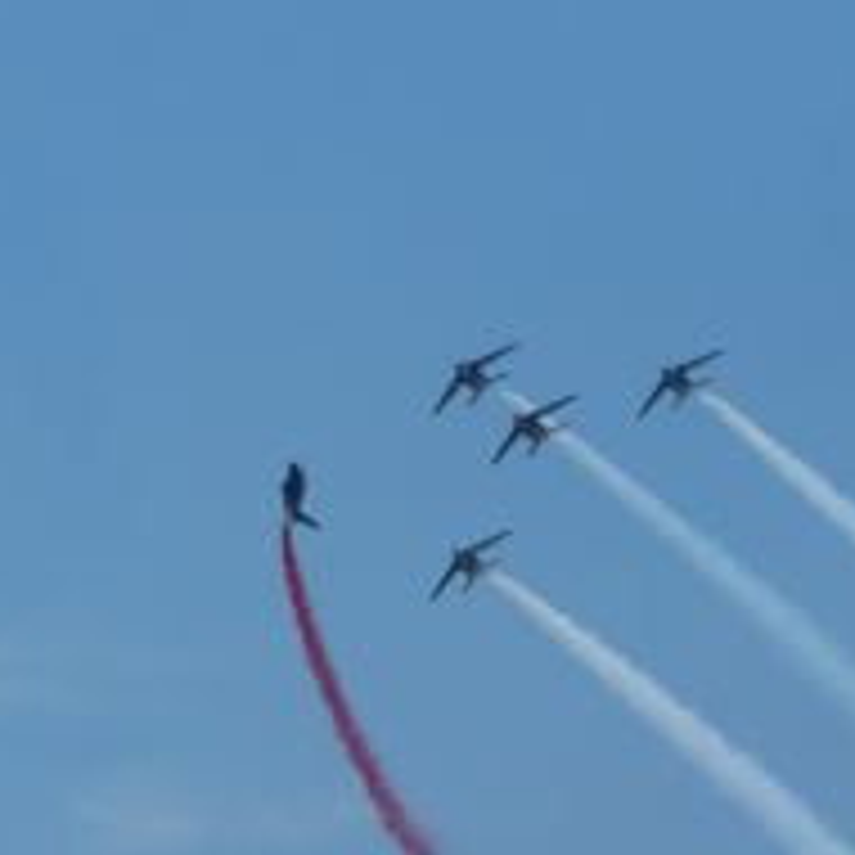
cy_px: 839
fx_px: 17465
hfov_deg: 2.8
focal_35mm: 625
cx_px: 810
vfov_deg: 2.8
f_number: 6.3
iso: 100
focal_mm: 48.3
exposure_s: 1/1600
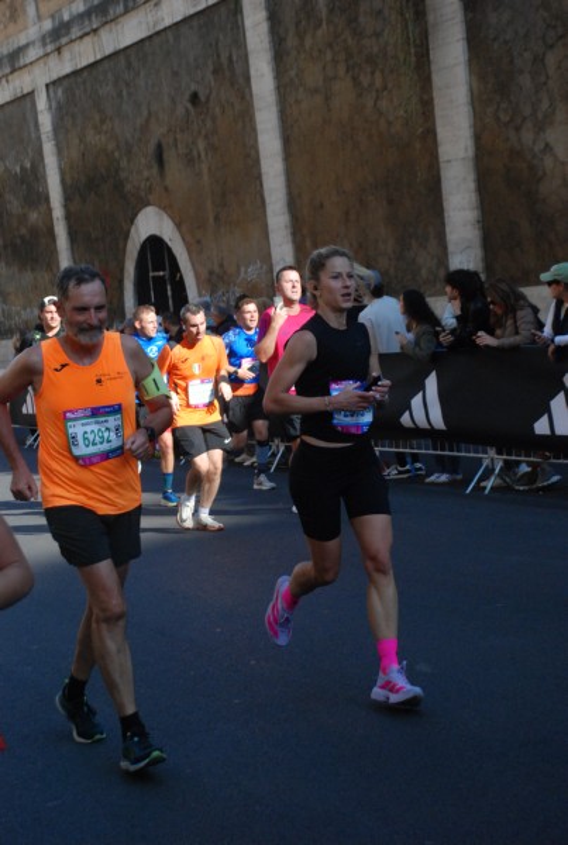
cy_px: 422
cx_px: 284
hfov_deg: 18.3
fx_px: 1766
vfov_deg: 26.9
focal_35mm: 75
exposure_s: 1/1250
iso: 1000
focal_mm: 50
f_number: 5
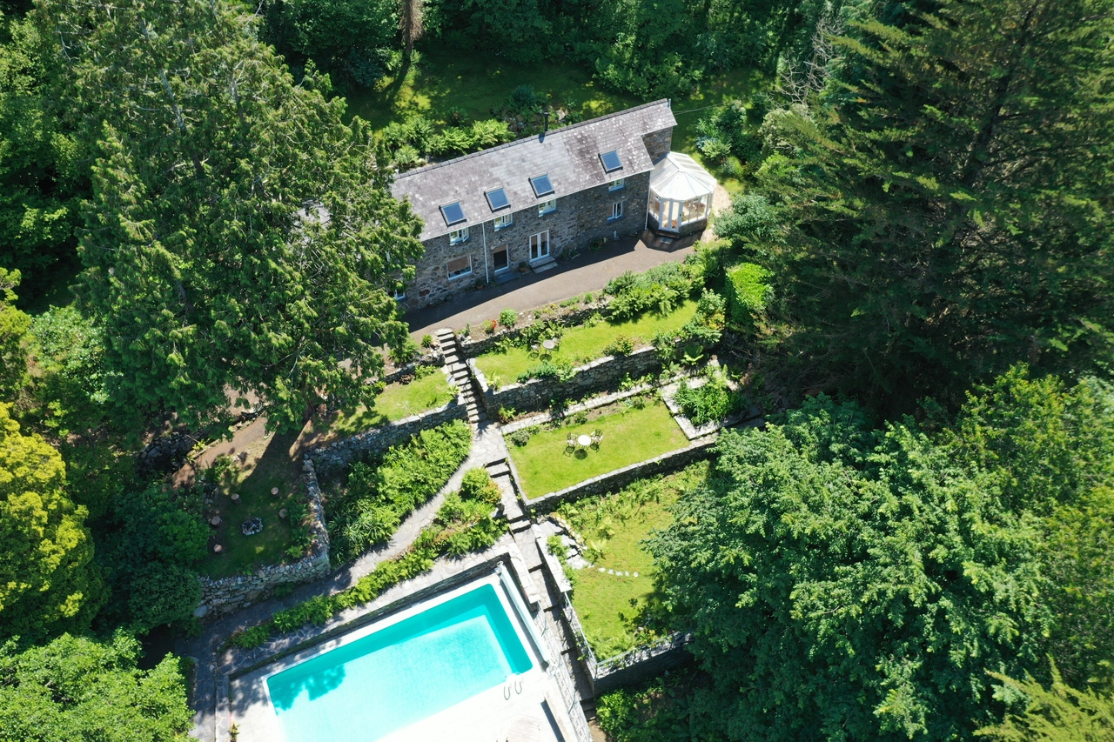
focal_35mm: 28
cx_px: 557
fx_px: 866
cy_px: 371
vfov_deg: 46.4
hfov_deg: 65.5
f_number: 5
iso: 100
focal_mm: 10.26
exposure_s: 1/200
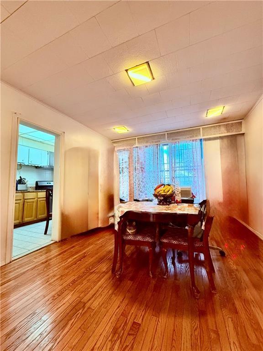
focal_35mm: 14
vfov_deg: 102.1
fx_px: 142
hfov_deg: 85.7
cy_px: 176
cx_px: 132
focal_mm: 2.22
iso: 500
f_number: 2.2
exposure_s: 1/60
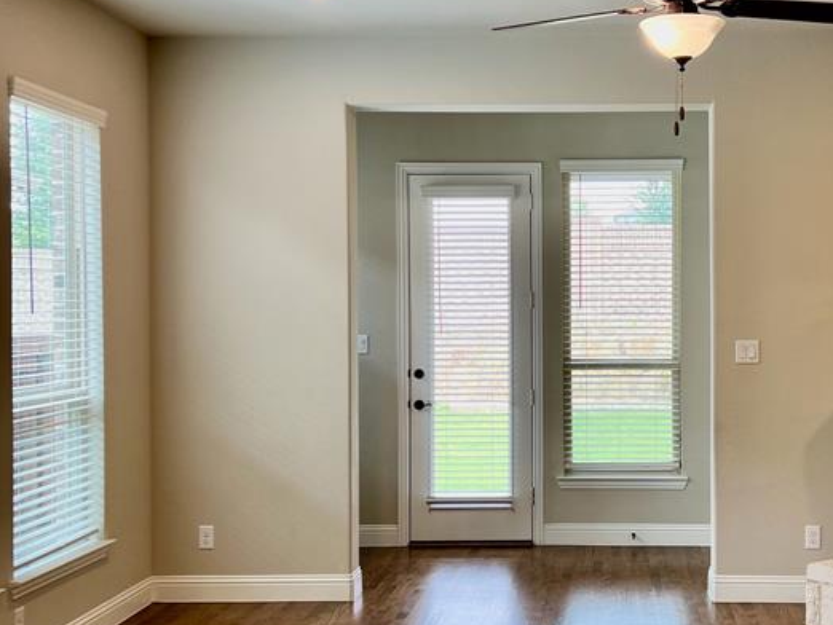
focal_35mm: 51
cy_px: 311
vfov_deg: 28.6
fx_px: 1228
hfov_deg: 36.9
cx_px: 586
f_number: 1.5
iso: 50
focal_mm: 5.7
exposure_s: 1/162
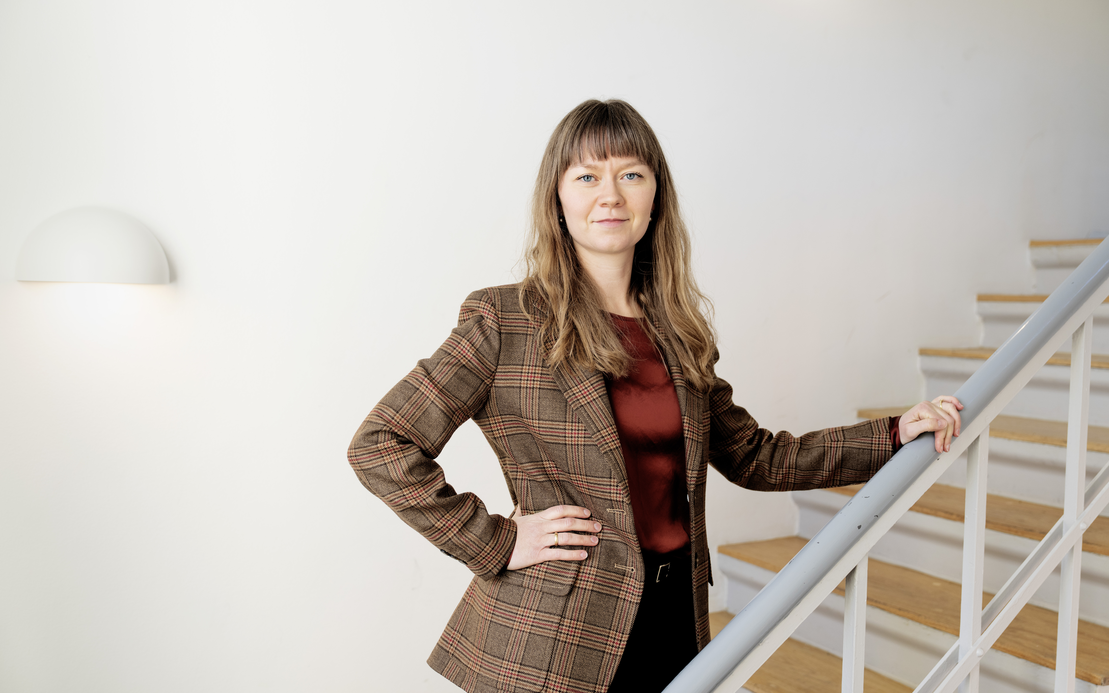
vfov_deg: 37.3
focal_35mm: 34
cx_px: 560
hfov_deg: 56.7
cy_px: 350
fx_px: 1028
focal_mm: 33
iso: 250
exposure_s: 1/160
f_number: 2.8
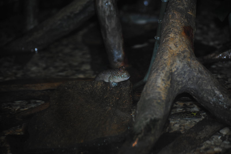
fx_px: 723
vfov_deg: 12.2
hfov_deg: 18.2
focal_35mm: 112
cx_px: 116
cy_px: 77
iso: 200
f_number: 4.2
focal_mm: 75
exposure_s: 1/60
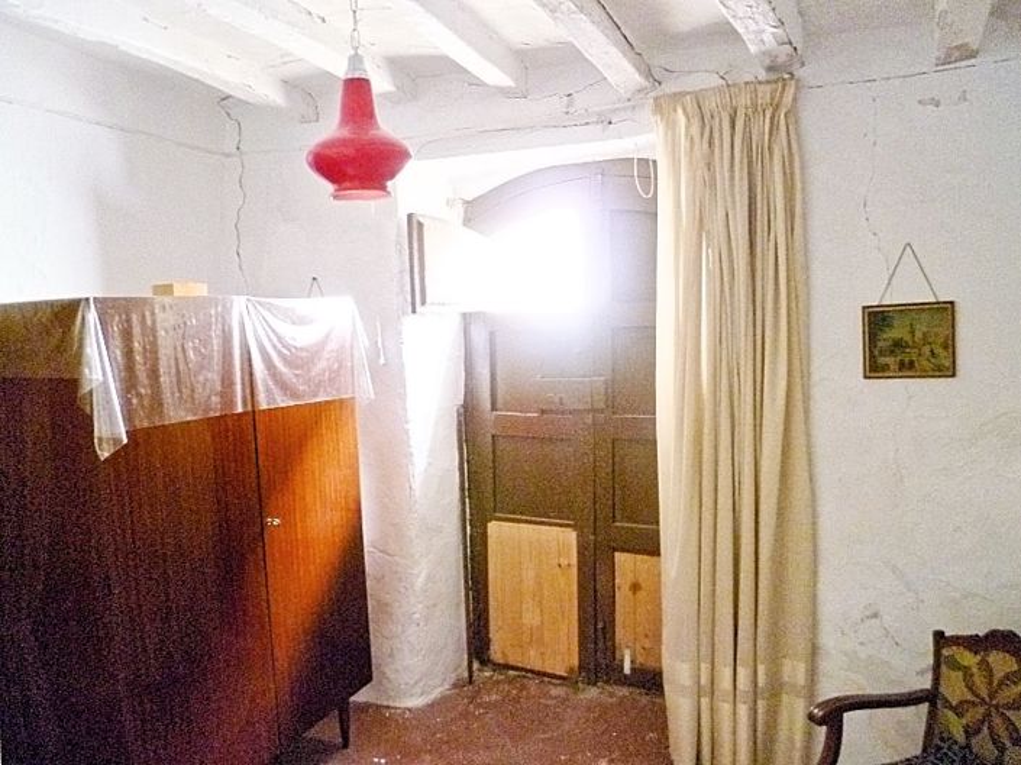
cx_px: 510
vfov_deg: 49.7
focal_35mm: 28
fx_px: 825
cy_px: 382
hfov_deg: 63.5
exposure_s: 1/30
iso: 800
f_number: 2.8
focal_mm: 5
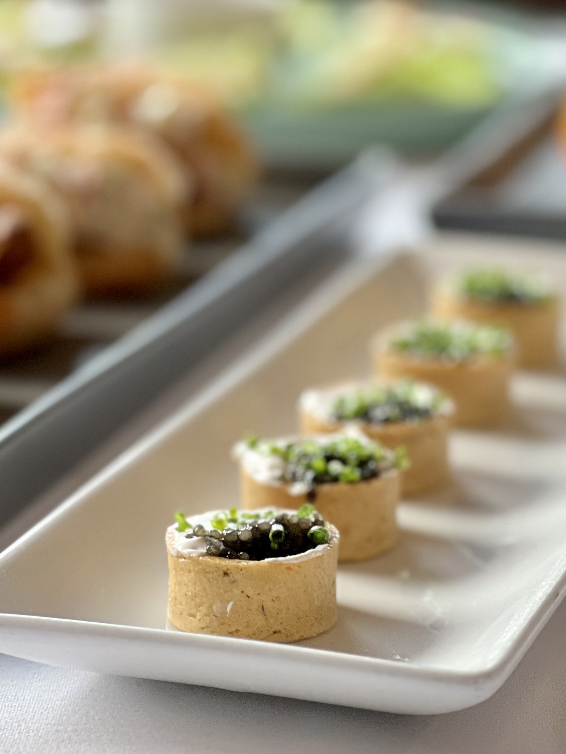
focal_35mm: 77
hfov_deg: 19.1
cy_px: 377
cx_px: 283
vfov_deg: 25.3
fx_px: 1679
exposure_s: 1/120
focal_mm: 9
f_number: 2.8
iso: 200
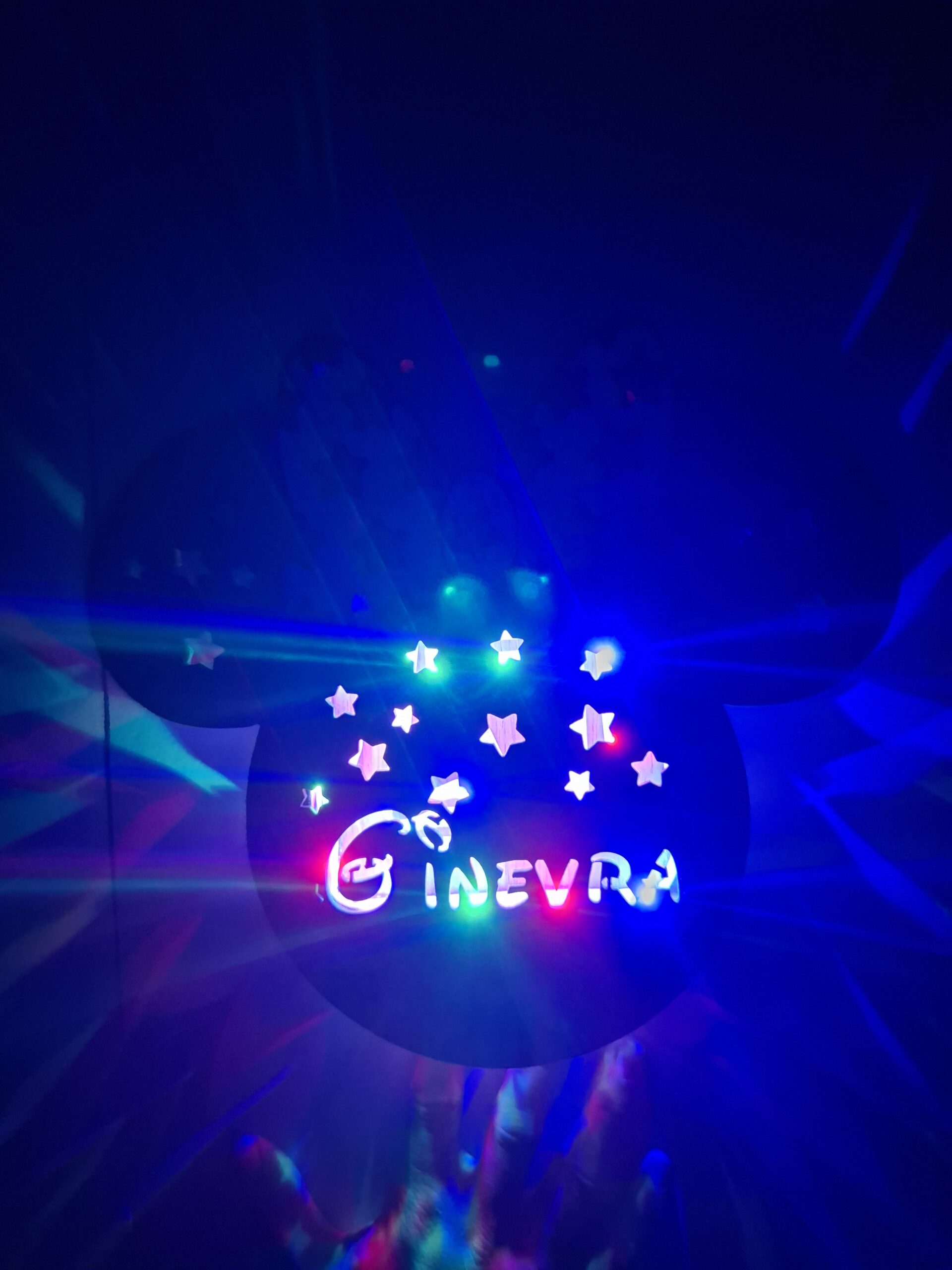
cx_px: 476
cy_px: 635
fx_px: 843
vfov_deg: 73.9
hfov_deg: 58.9
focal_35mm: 23
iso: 1250
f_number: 1.8
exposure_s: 1/20
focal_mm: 5.54
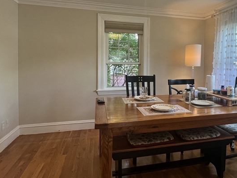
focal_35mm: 25
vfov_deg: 54.5
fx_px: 171
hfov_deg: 67.8
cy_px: 71
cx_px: 154
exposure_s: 1/120
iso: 200
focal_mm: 1.57
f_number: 1.8
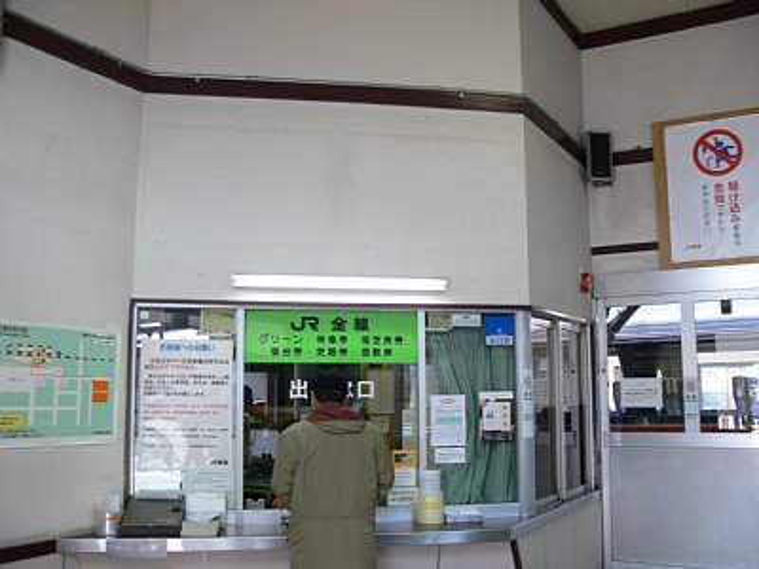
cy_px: 284
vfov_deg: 40.7
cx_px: 380
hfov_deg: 52.6
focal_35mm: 35
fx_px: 767
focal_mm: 7.4
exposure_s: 1/50
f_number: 2.8
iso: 80
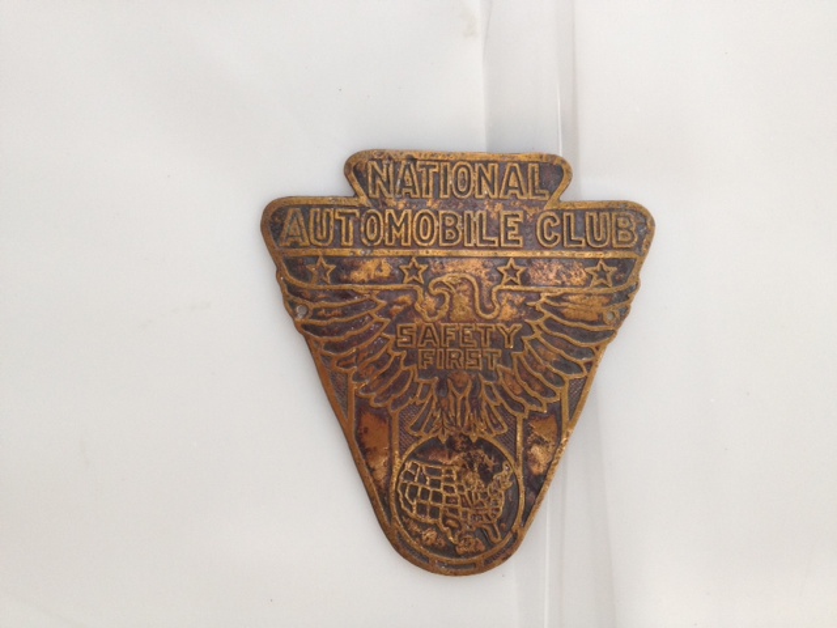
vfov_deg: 40.7
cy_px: 314
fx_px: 846
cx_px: 418
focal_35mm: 35
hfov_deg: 52.6
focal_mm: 4.28
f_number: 2.4
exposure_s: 1/120
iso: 100
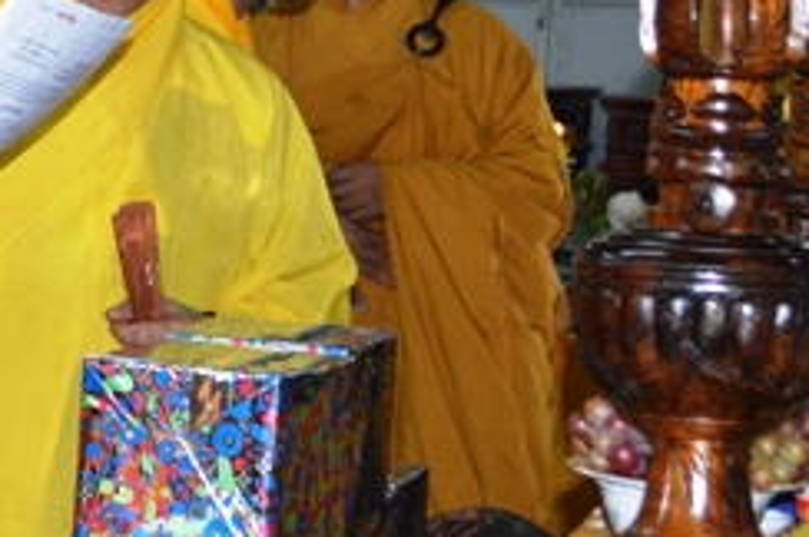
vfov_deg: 10.2
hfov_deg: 15.1
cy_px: 116
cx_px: 53
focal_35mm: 134
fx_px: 3007
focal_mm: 34
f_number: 5
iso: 1000
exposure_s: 1/60
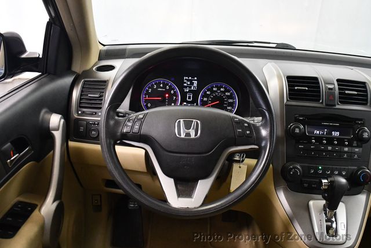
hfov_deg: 53.1
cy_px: 124
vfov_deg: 36.9
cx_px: 186
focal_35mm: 36
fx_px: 371
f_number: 3.5
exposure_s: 1/100
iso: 3200
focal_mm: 18
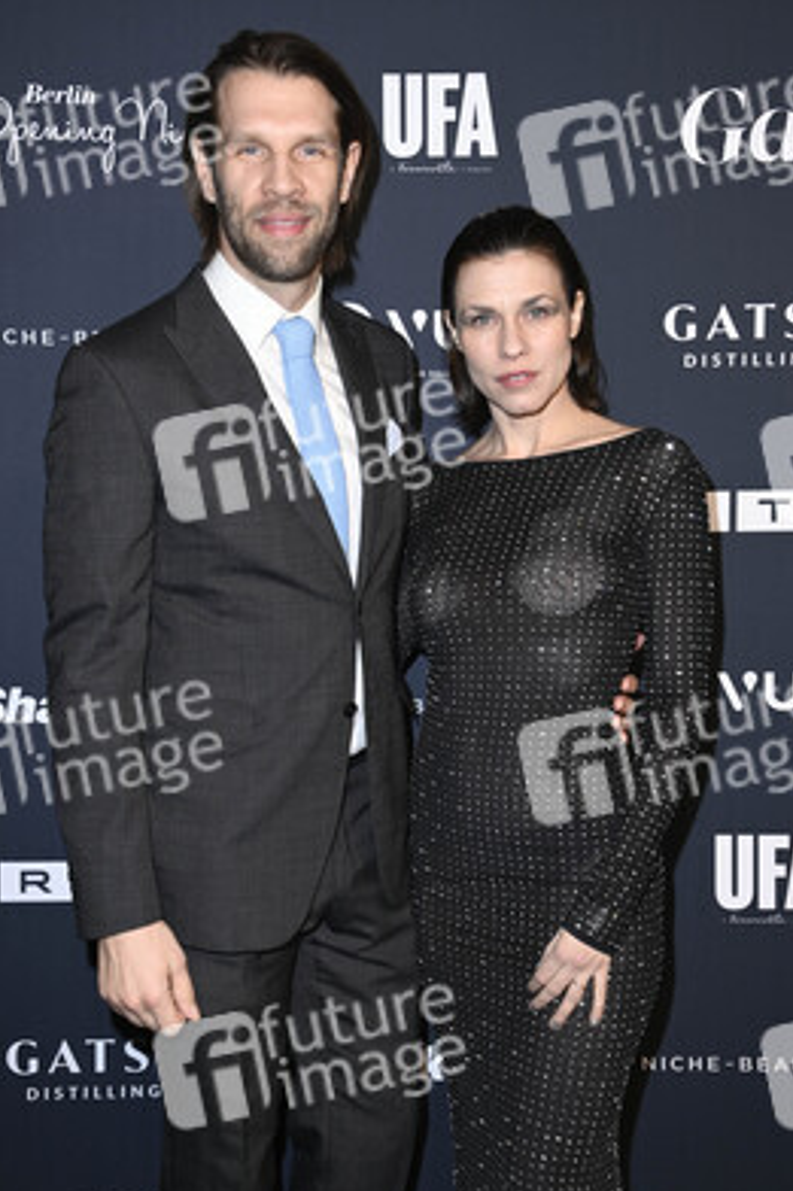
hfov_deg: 26.5
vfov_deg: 38.9
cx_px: 398
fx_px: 1686
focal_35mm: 51
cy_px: 602
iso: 640
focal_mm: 50
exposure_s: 1/250
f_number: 5.6
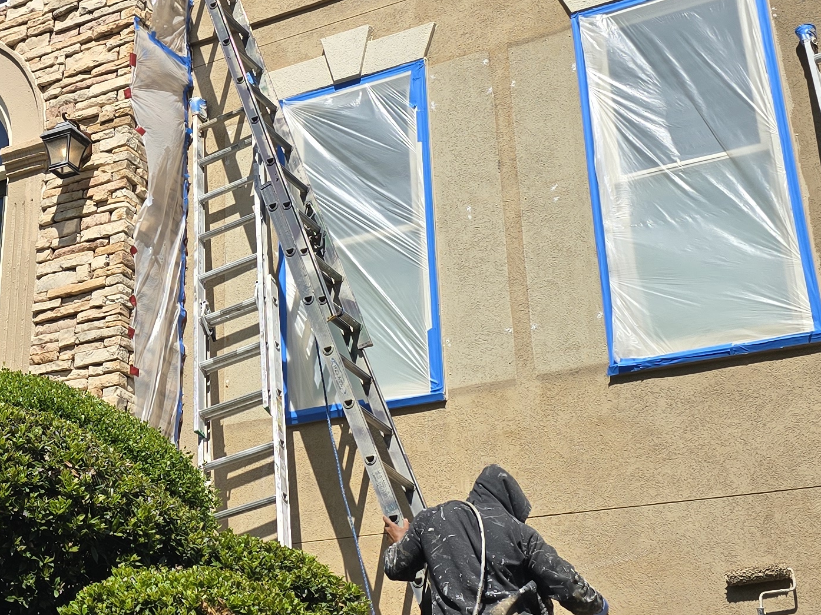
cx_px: 13
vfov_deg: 21.9
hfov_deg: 27.8
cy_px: 114
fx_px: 1565
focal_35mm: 66
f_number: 1.7
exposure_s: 1/1036
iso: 12
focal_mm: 6.3
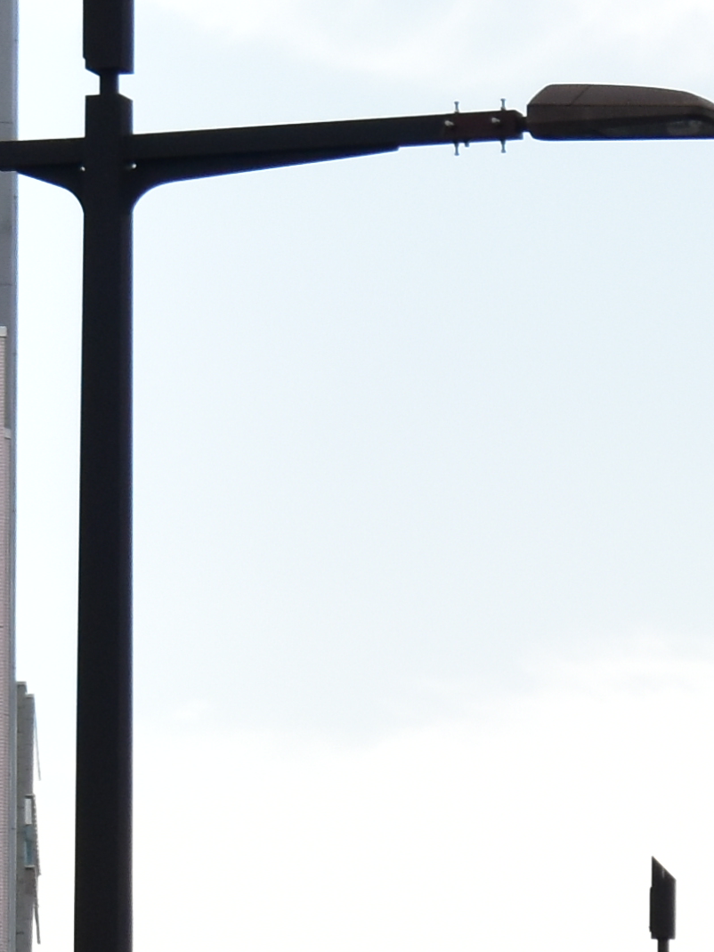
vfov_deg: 4.7
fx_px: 11576
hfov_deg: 3.5
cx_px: 1774
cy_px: 1726
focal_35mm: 421
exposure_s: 1/400
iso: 800
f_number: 8
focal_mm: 52
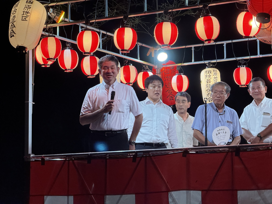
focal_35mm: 120
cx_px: 136
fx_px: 943
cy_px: 102
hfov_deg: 16.4
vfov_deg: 12.3
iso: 320
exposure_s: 1/60
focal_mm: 15.66
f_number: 2.8
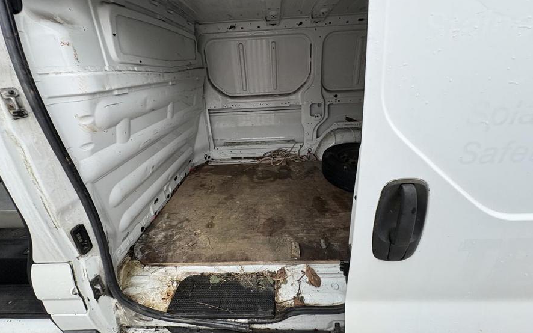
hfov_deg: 101.5
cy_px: 142
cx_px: 266
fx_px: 218
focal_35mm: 15
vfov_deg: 74.4
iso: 200
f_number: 2.2
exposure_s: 1/99
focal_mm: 2.22
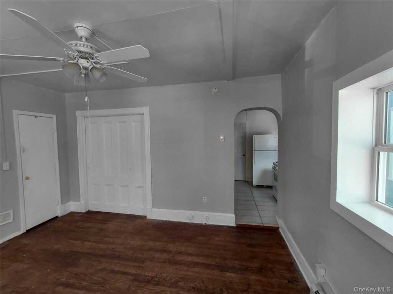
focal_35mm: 16
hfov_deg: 94.5
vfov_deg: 78.1
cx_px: 196
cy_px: 147
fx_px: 182
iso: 64
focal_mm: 1.64
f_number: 2.2
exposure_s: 1/60
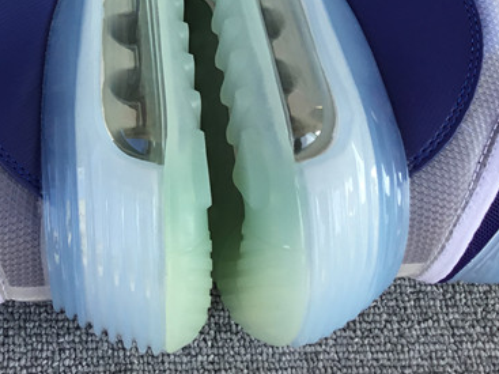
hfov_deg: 25.3
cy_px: -33
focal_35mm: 76
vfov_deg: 18.7
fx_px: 1095
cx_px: 107
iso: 25
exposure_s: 1/193
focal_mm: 3.3
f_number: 2.4
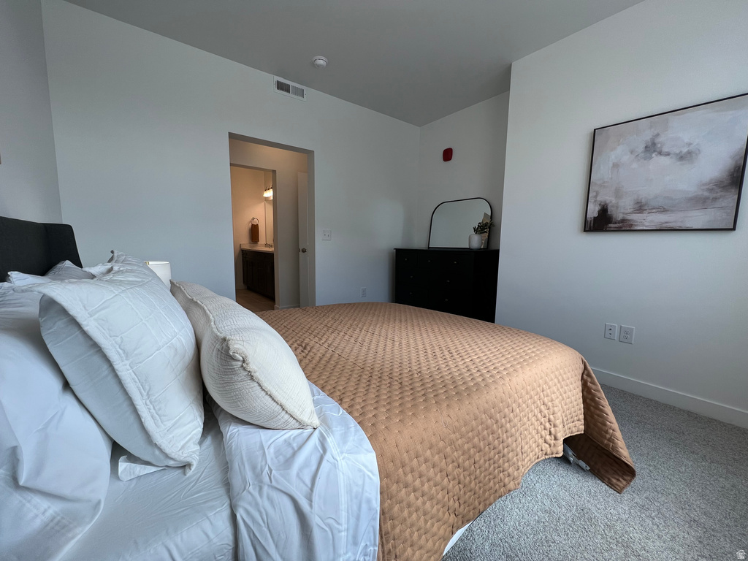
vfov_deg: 89.9
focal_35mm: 13
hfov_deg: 106.2
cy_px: 280
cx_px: 374
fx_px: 281
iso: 40
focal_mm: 1.57
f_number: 1.8
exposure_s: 1/122
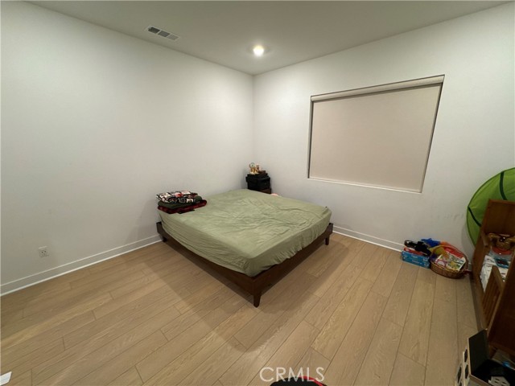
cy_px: 193
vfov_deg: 85.7
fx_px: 208
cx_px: 258
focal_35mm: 14
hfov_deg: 102.1
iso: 250
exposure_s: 1/60
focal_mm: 2.22
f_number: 2.2
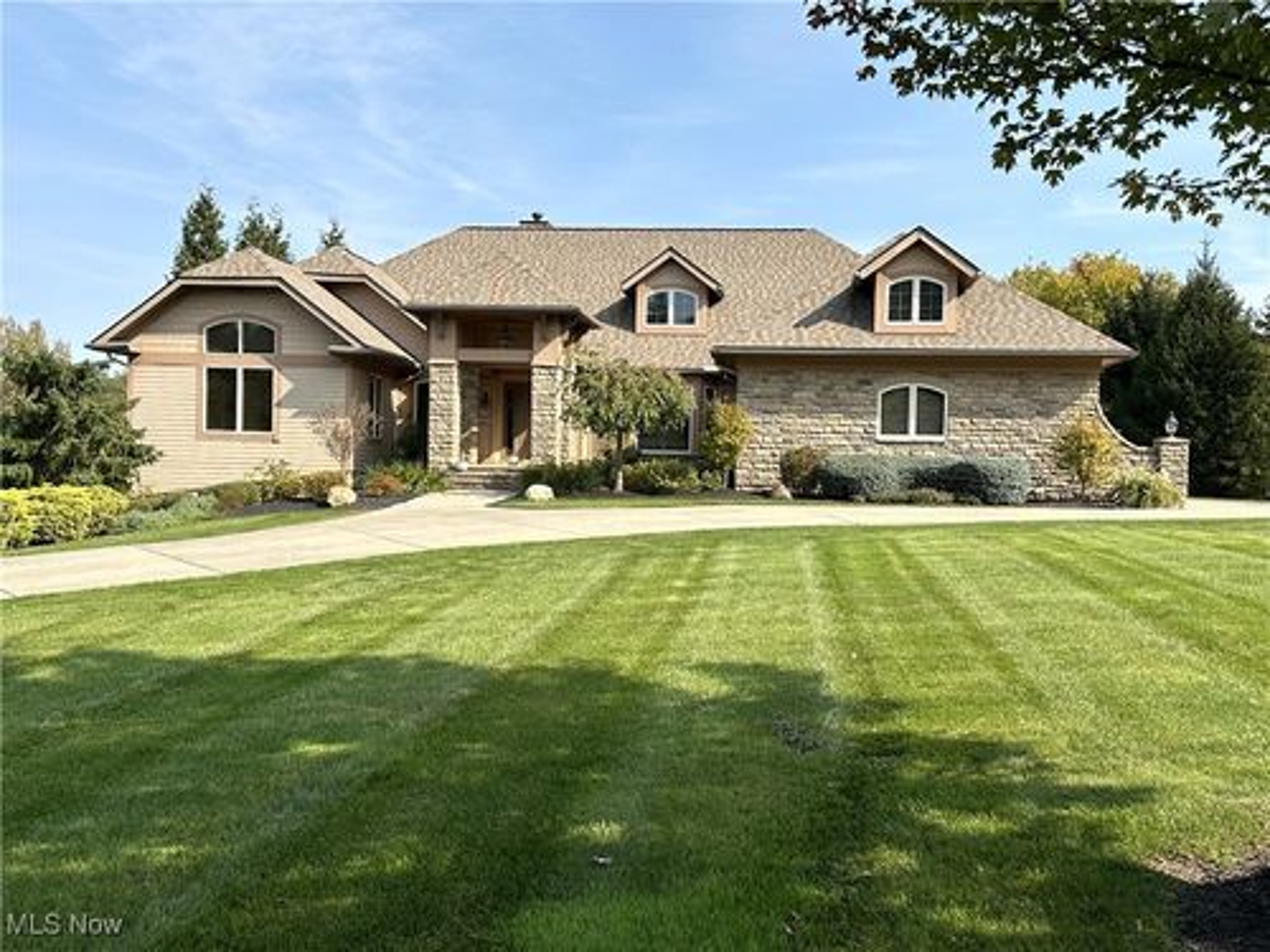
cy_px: 476
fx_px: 1357
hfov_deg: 50.1
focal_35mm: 37
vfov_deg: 38.7
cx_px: 635
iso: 80
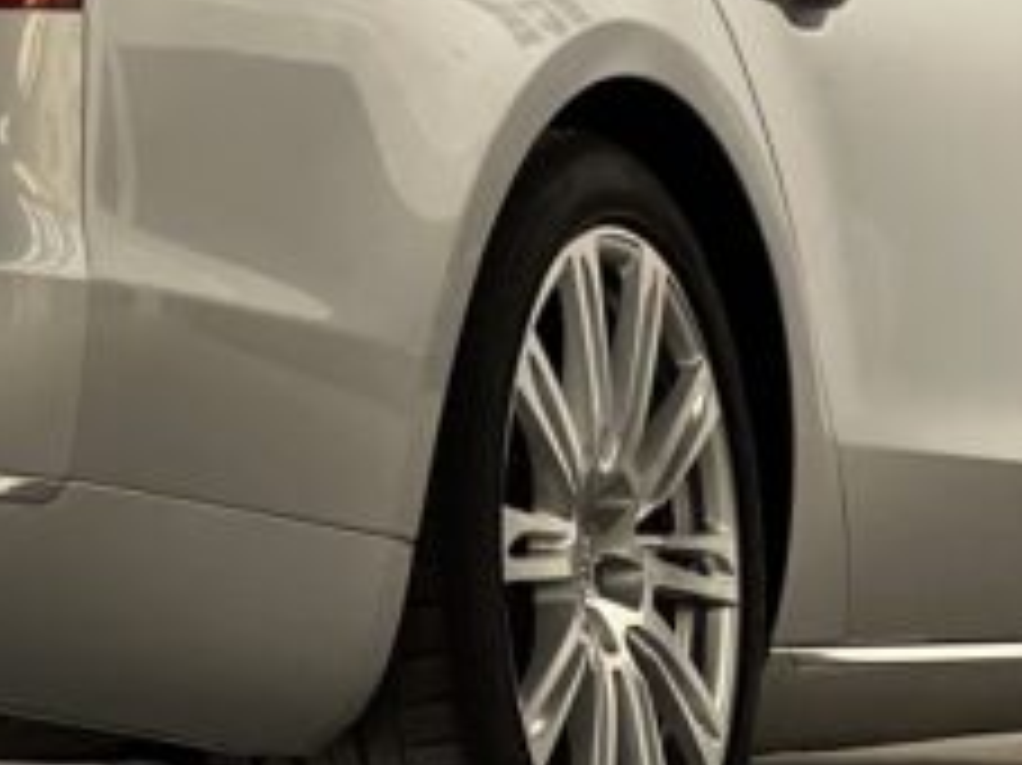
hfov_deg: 7.3
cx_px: -27
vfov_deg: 5.4
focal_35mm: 271
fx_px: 7997
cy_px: -378
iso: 200
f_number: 2.8
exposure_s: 1/40
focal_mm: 9
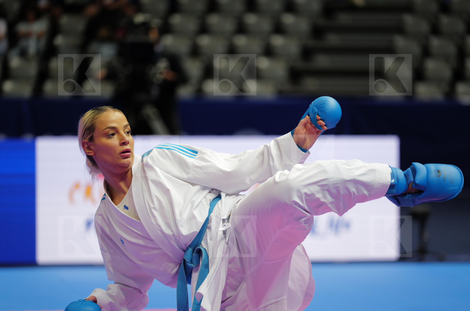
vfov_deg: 8.5
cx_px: 235
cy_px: 156
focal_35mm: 161
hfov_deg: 12.8
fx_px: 2098
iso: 1600
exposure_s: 1/1000
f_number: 2.8
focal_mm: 161
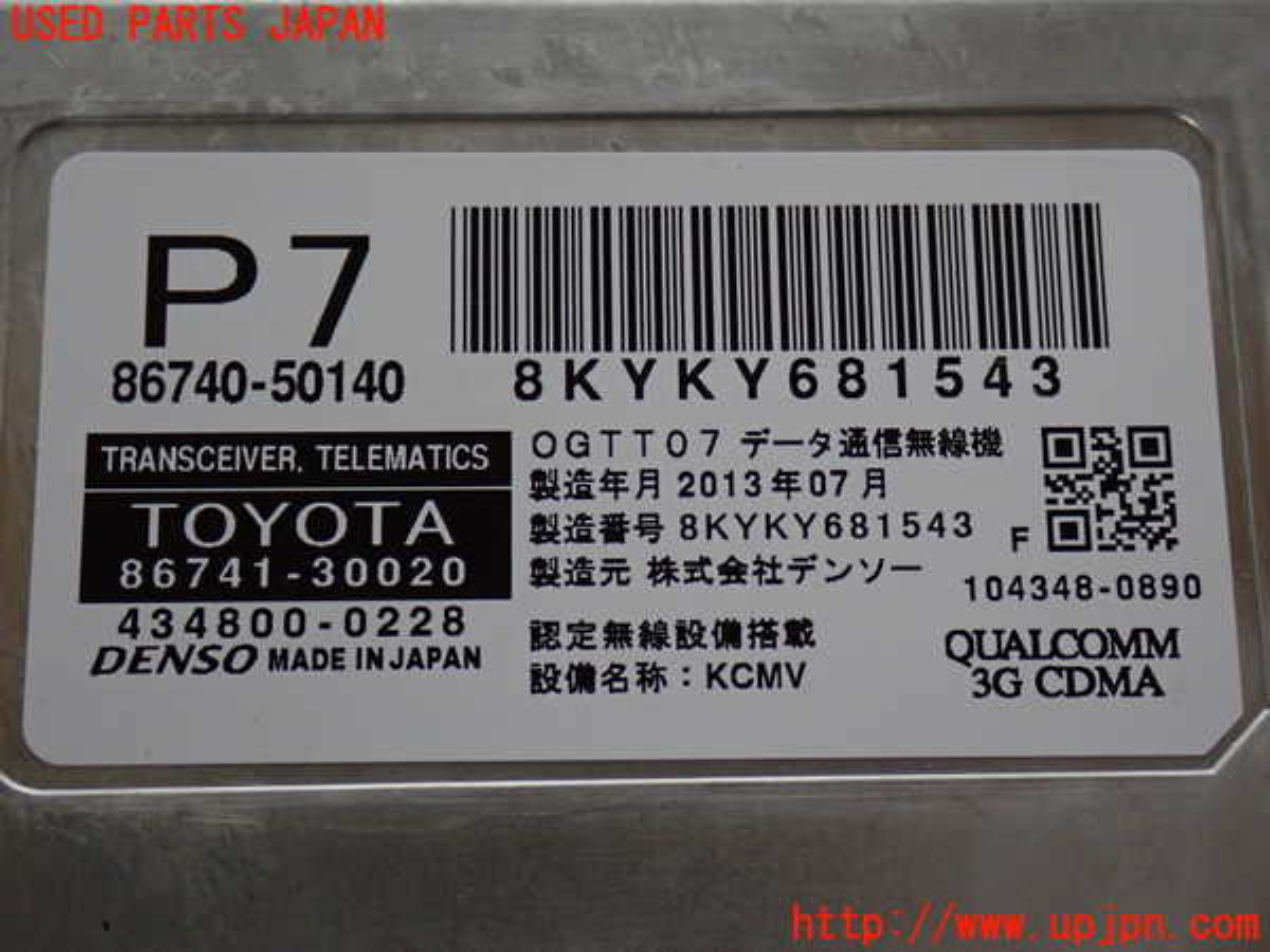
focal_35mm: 62
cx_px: 635
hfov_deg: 31.2
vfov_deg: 23.7
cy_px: 476
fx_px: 2275
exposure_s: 1/60
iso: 800
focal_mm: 11.09
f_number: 3.6
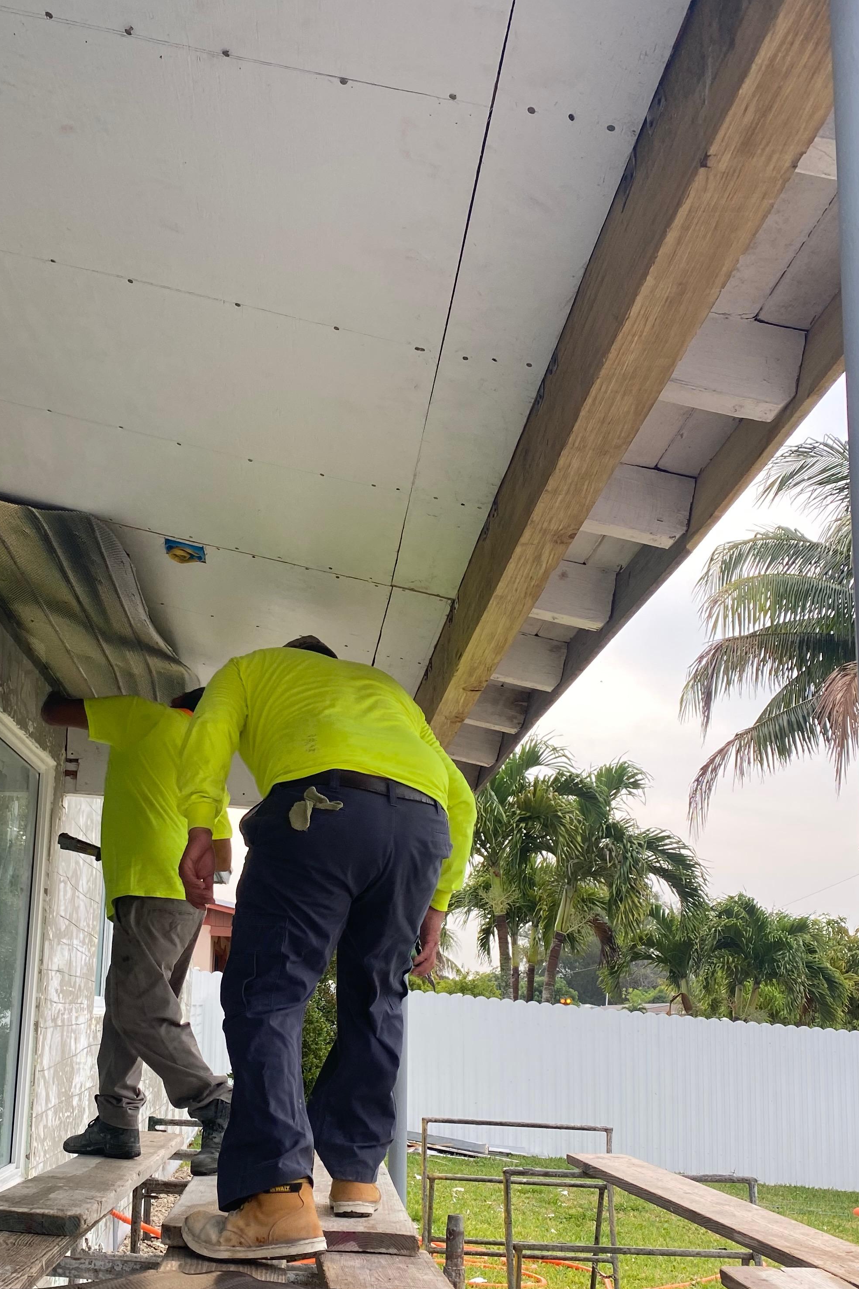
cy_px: 782
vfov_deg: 51.5
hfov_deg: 35.5
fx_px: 1324
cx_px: 265
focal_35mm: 37
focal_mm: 4.25
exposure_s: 1/229
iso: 32
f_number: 1.8
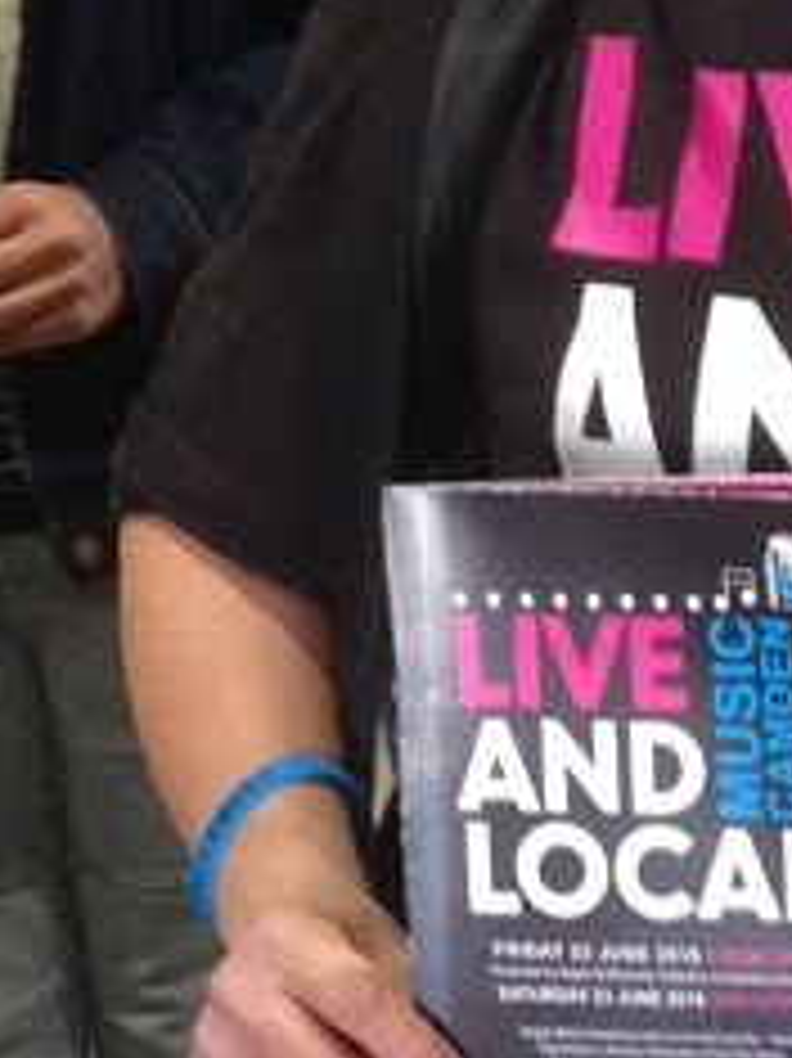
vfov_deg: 13.5
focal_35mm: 146
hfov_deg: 10.1
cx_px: 821
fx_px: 4458
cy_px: 783
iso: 250
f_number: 2.4
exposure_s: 1/20
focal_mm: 4.28
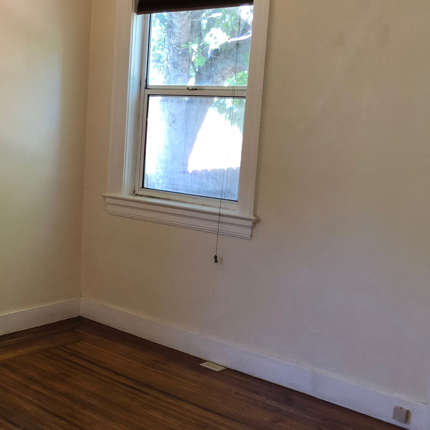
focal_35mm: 53
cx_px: -28
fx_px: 745
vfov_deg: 32.2
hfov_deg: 29.4
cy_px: 233
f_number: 1.8
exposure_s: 1/24
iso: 40
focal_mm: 3.99
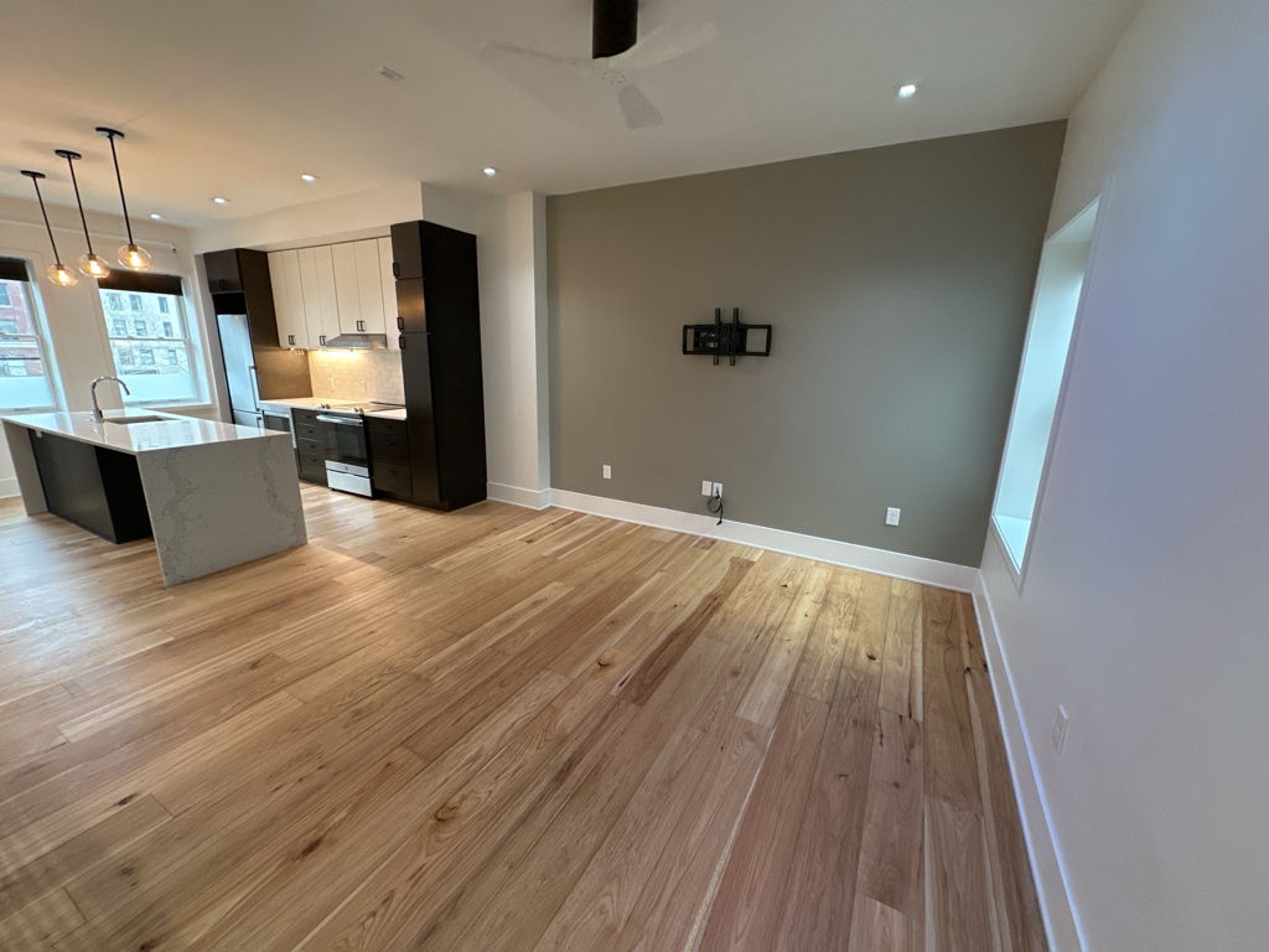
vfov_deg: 85.7
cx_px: 634
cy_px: 476
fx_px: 513
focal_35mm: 14
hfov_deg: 102.1
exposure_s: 1/60
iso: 400
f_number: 2.2
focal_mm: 2.22
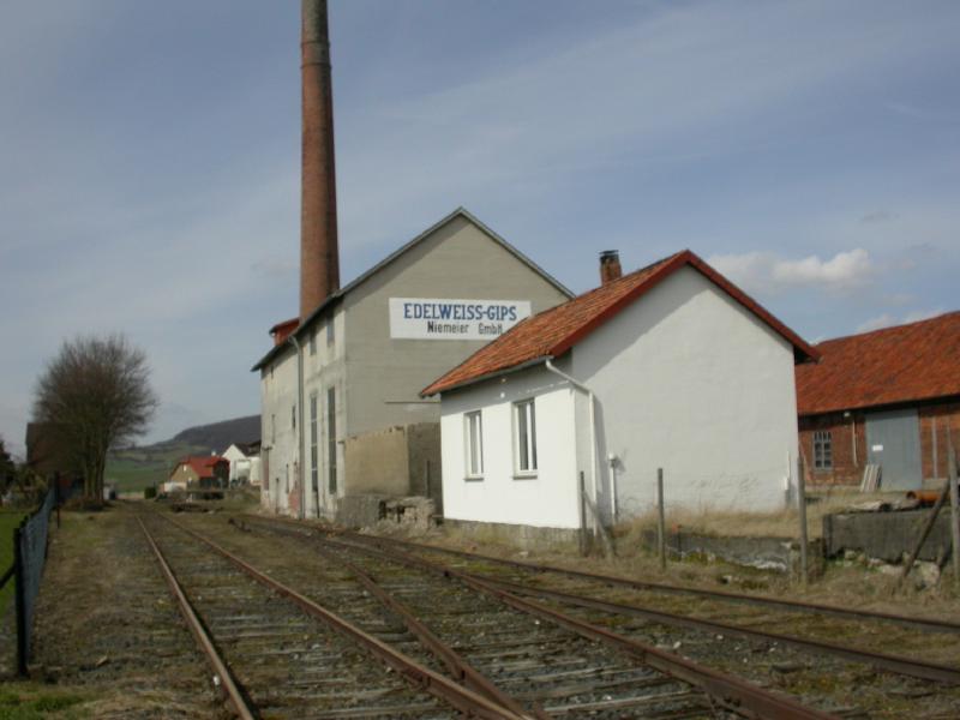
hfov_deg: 49.0
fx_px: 1054
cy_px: 360
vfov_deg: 37.7
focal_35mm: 38
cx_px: 480
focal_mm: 7.85
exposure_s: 1/1266
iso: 100
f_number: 5.3
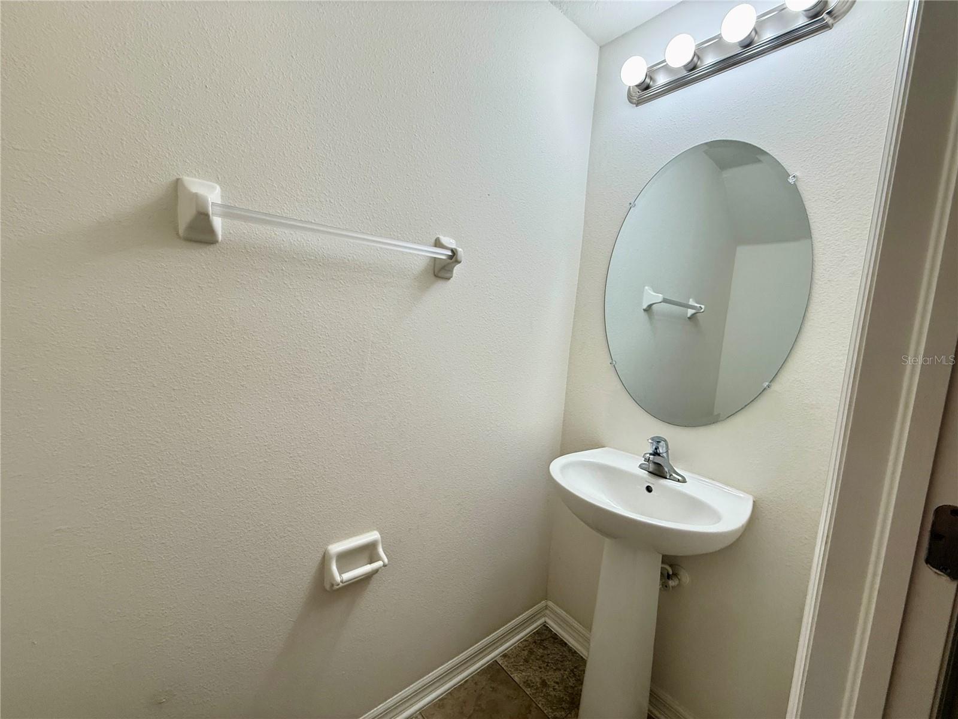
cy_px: 360
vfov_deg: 85.7
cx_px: 479
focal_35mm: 14
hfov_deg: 102.1
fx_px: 387
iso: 200
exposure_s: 1/120
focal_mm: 2.22
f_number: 2.2
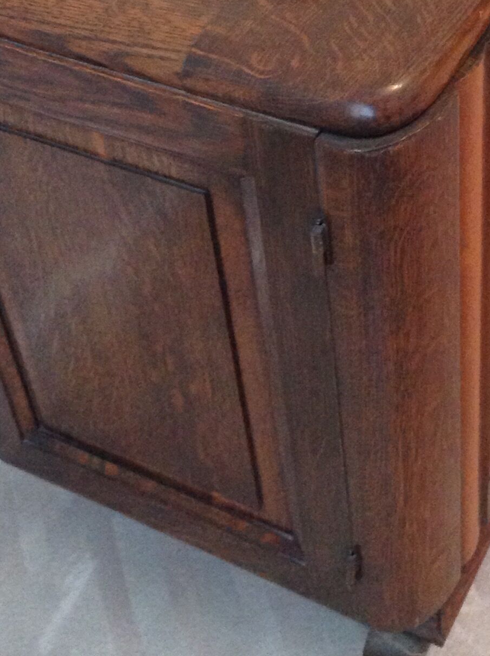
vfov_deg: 25.6
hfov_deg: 19.6
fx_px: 1420
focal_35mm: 75
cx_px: 290
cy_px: 145
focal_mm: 4.28
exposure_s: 1/15
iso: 400
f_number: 2.4
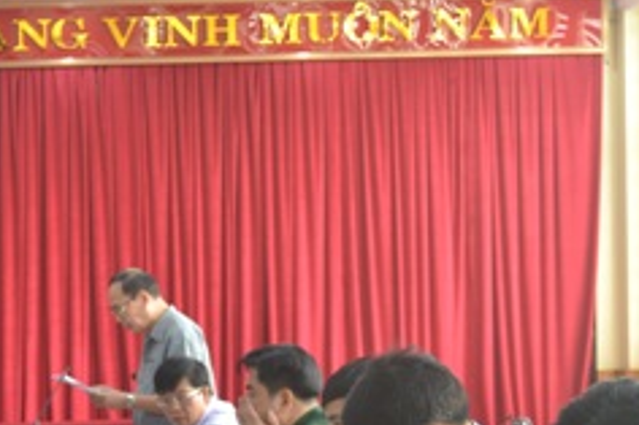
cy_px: 532
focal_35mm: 142
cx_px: -19
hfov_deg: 14.2
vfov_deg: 9.5
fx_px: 2525
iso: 400
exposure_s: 1/15
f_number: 5
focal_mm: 35
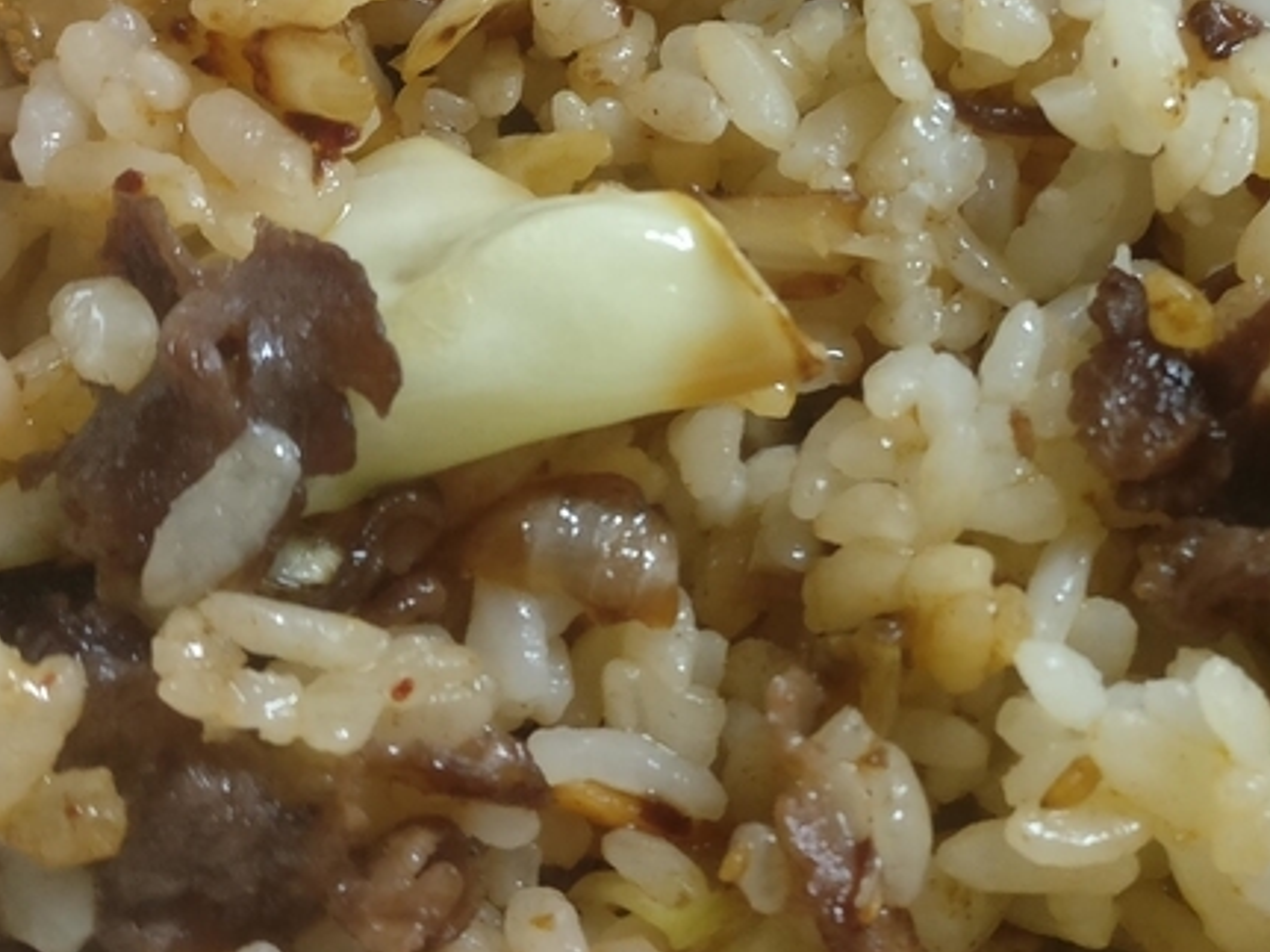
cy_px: 283
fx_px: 2861
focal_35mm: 78
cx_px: 984
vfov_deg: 18.8
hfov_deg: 24.7
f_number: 2
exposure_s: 1/25
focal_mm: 4.26
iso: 500
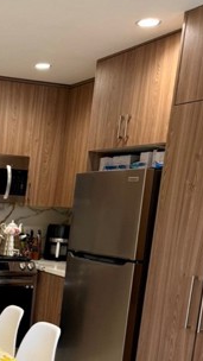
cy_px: 304
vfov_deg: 36.2
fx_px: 526
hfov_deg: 19.9
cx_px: -68
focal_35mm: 55
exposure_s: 1/120
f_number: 1.78
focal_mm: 6.76
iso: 200
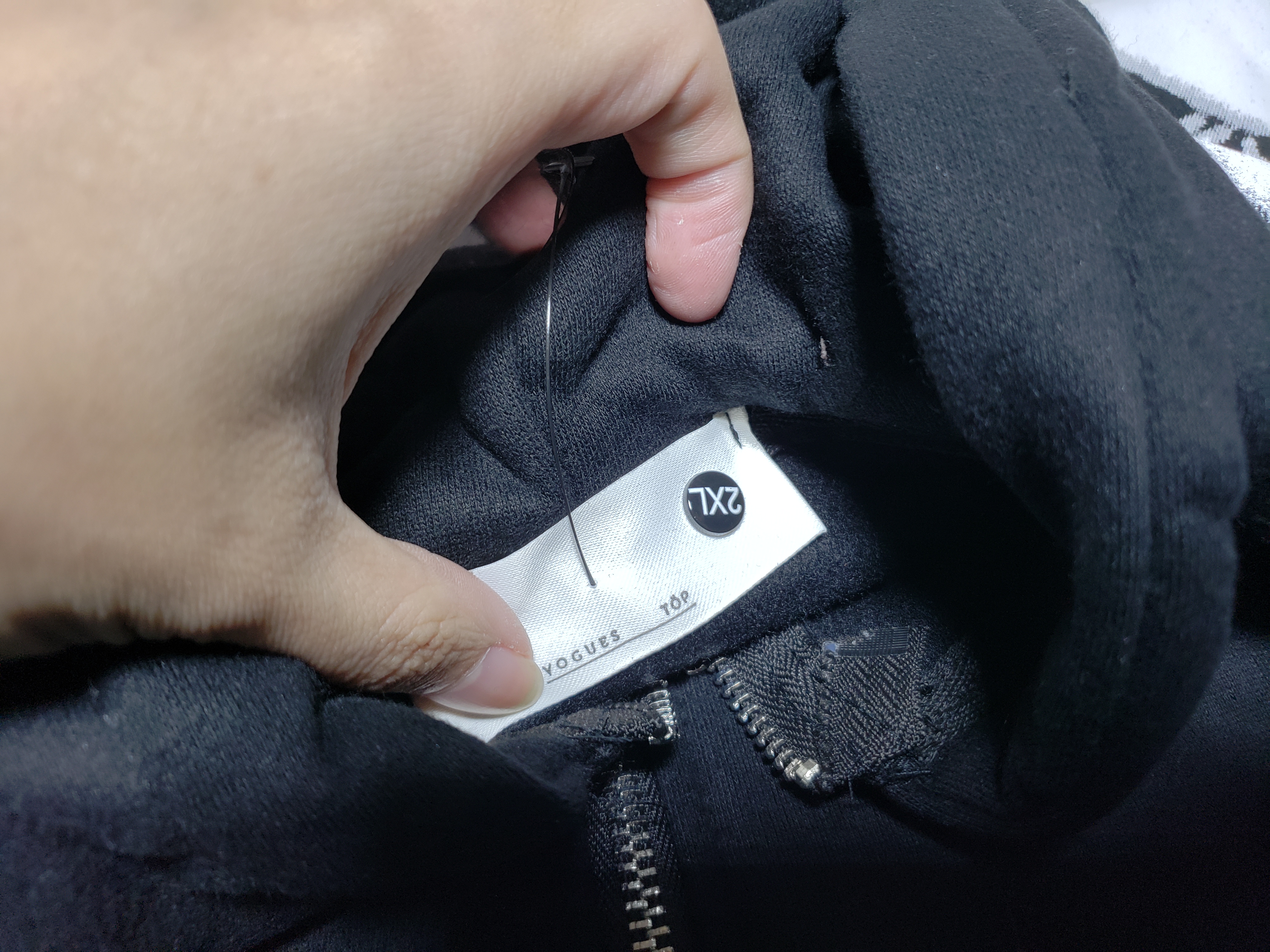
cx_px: 635
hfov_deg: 67.3
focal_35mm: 26
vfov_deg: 53.1
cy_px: 476
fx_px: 954
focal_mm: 4.3
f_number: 1.5
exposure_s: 1/248
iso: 50
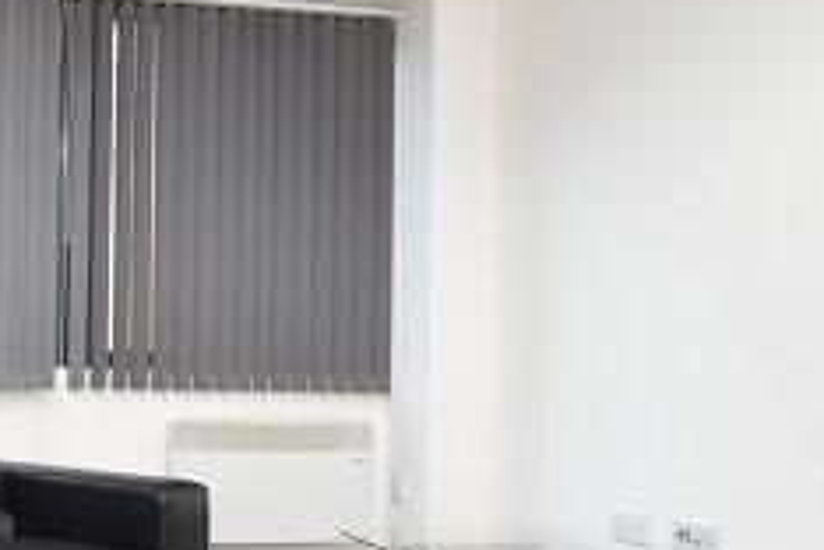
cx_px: 53
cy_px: 363
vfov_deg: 32.4
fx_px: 938
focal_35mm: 41
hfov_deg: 42.6
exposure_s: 1/60
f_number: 3.5
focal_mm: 10
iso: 800
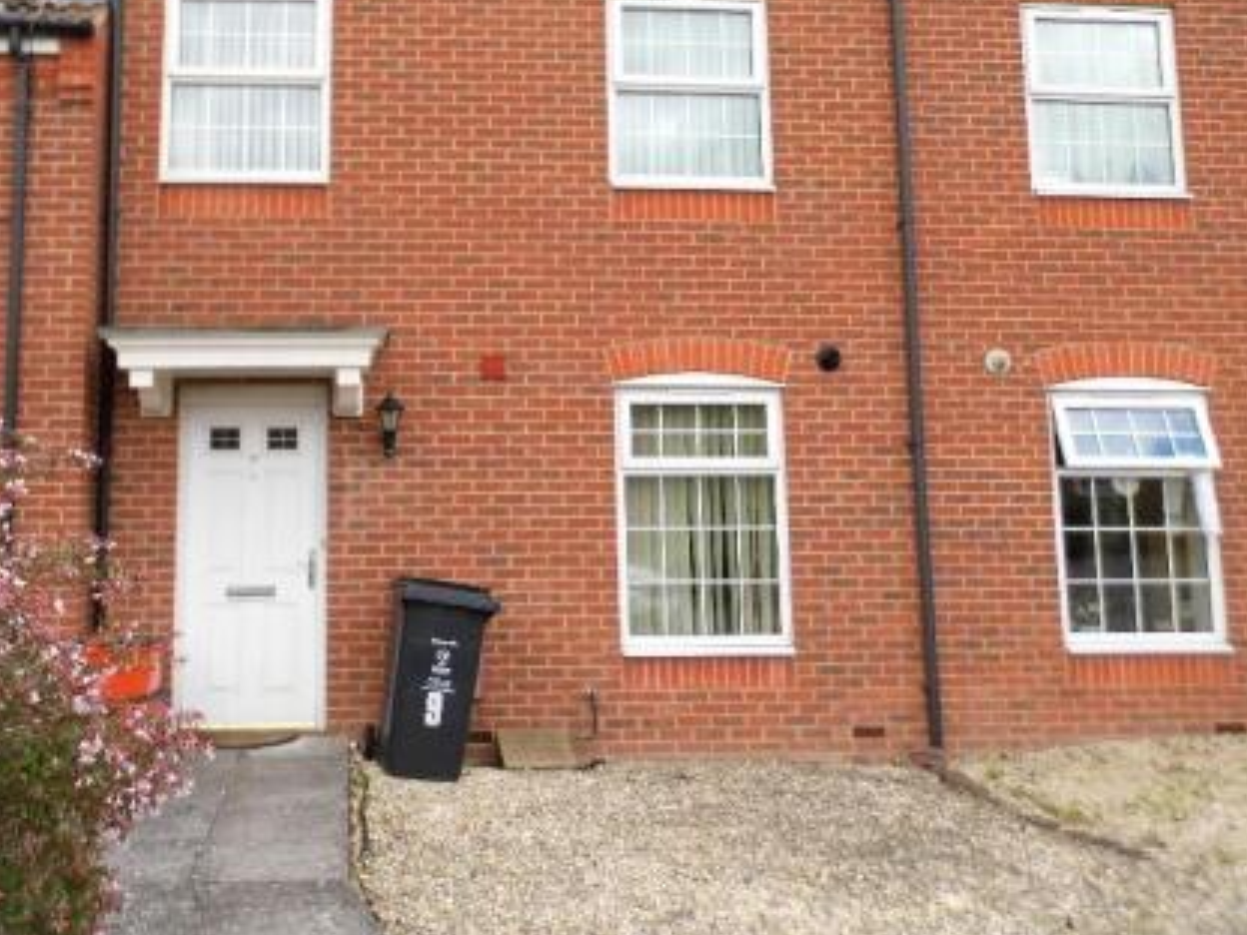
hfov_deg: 51.7
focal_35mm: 35
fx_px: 1261
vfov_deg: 40.3
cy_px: 322
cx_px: 418
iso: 100
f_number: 3.1
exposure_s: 1/400
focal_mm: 4.5
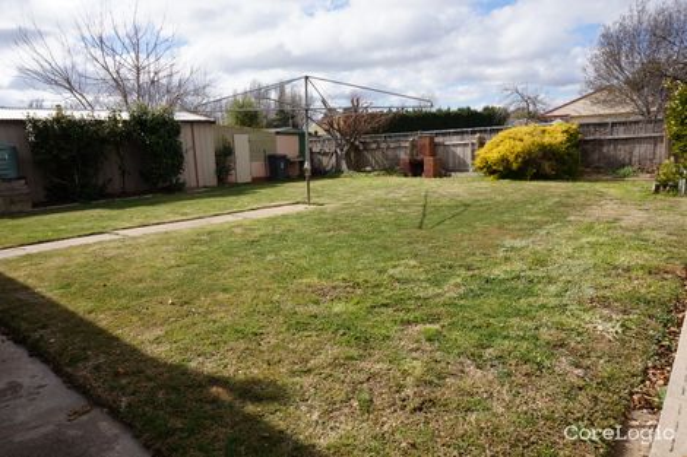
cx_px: 344
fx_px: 458
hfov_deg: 73.8
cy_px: 228
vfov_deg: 53.1
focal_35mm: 24
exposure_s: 1/60
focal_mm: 16
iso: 100
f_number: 14
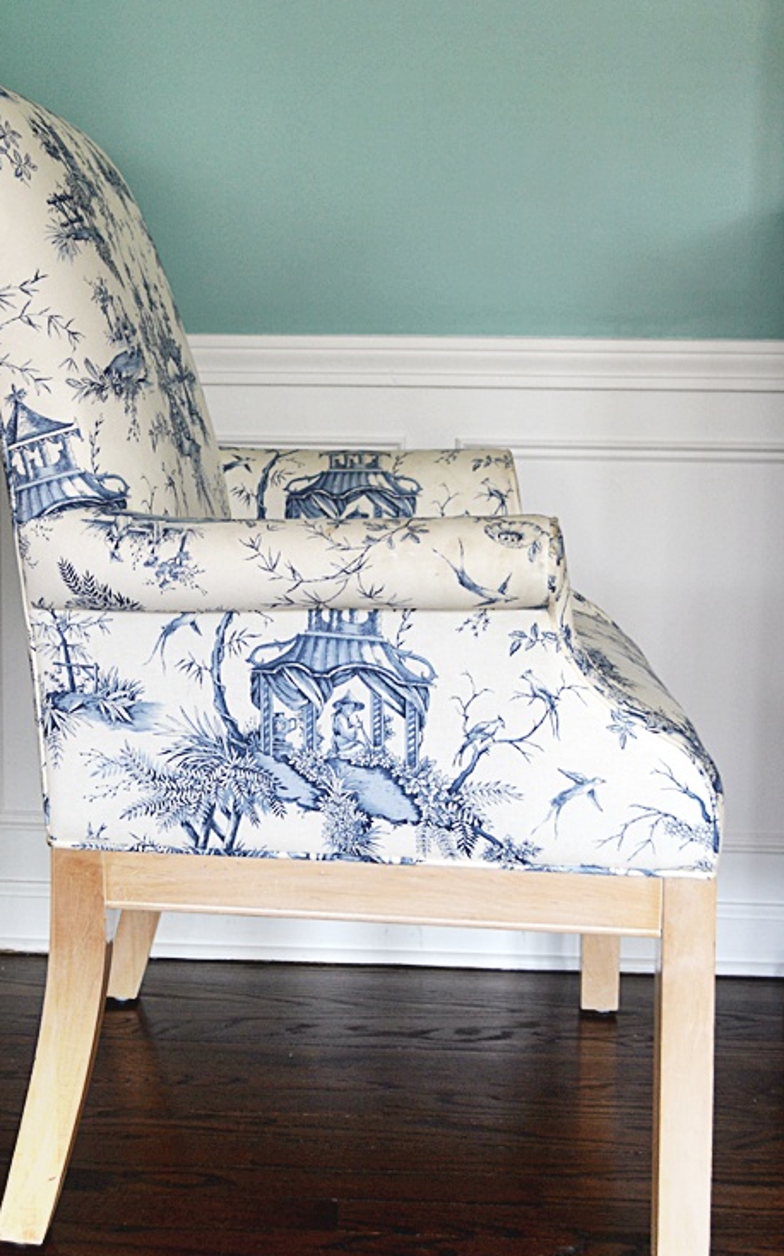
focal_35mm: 50
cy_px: 502
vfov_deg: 40.1
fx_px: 1710
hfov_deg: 25.6
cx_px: 232
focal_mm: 24
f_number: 4
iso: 400
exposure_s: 1/20
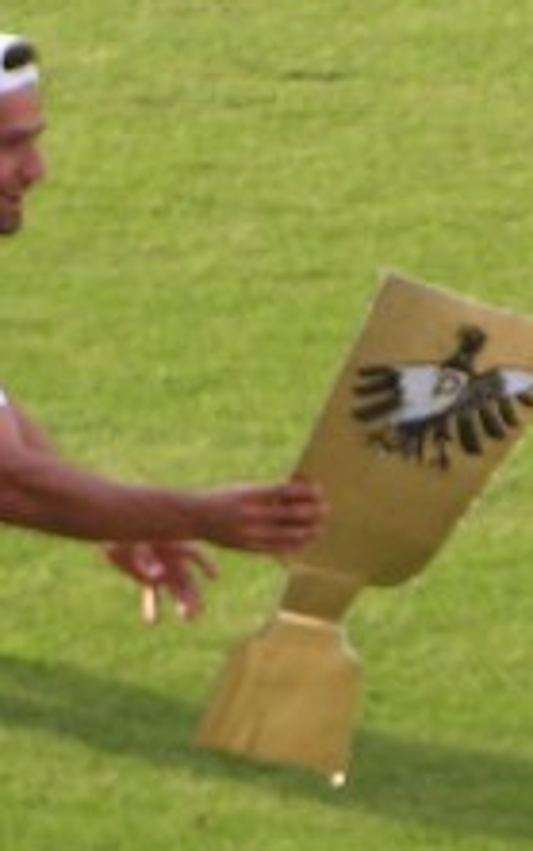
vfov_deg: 3.2
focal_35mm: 656
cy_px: 364
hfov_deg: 2.0
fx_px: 15227
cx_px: 180
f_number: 4.5
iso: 50
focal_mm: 26.3
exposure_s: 1/200
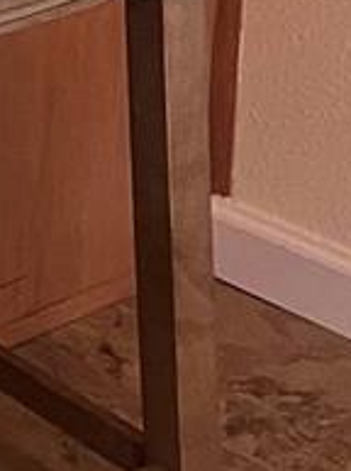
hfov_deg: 7.8
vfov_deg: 11.7
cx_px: -724
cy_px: -249
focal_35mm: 162
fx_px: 2198
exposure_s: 1/60
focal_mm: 5.1
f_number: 1.6
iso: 200
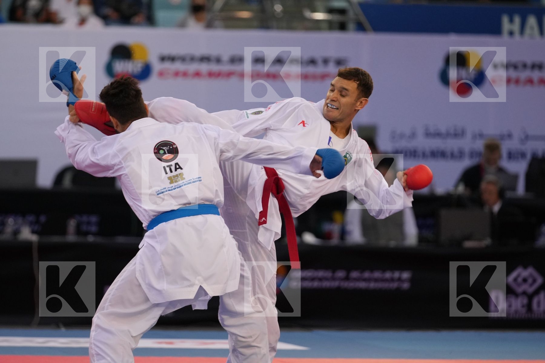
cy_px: 182
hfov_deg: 7.2
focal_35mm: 286
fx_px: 4329
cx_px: 272
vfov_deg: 4.8
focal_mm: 191
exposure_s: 1/1000
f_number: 2.8
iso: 1600
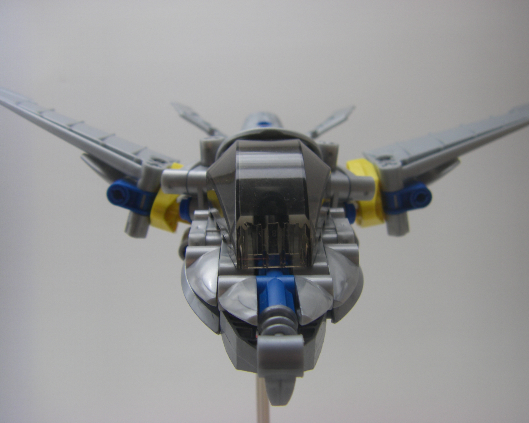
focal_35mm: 40
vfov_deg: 37.3
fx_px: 626
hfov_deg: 45.8
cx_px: 283
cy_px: 212
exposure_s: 1/100
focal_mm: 6.3
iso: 64
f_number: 3.5
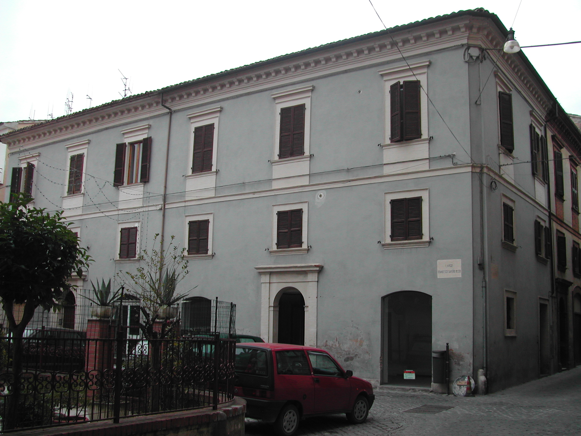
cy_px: 218
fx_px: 638
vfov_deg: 37.7
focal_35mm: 38
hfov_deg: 49.0
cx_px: 290
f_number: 2.8
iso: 100
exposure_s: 1/349
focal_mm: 8
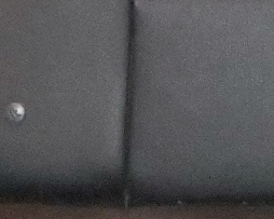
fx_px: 1297
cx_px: 354
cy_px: -347
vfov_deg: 8.6
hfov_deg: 11.7
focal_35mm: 160
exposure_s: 1/15
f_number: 1.5
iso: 553
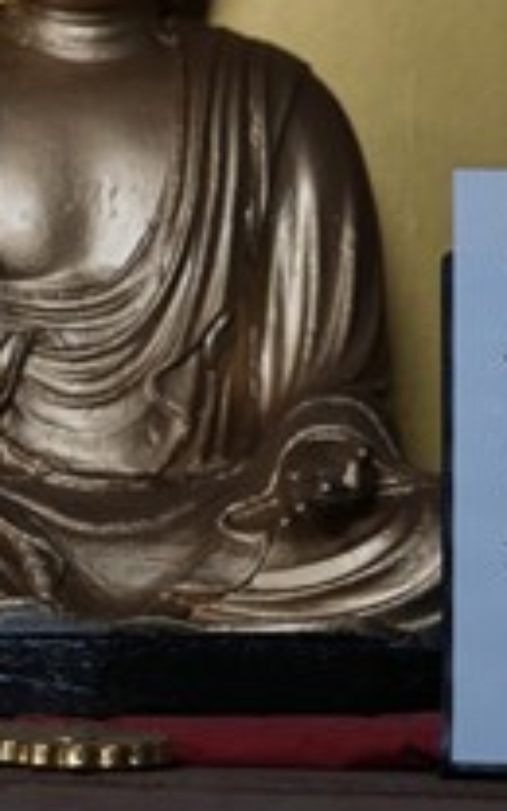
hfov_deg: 9.0
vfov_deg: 14.4
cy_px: 214
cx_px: 98
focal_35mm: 145
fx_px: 3206
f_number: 4
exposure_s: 1/160
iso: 4000
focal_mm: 74
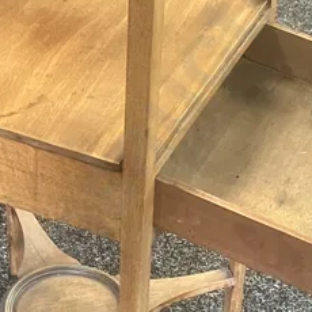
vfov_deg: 15.8
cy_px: 205
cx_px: 99
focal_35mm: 110
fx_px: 1122
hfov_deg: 15.8
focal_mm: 3.99
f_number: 1.8
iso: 320
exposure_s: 1/25
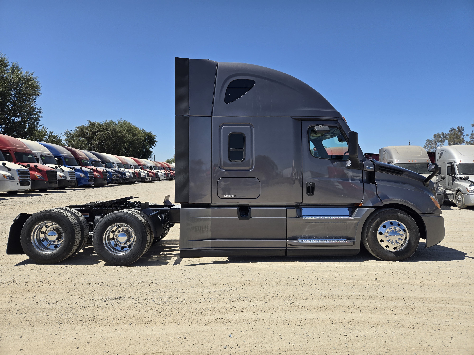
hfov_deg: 73.9
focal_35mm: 23
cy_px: 178
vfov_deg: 58.9
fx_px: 315
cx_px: 237
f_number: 1.8
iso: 25
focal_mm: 5.4
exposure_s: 1/1925
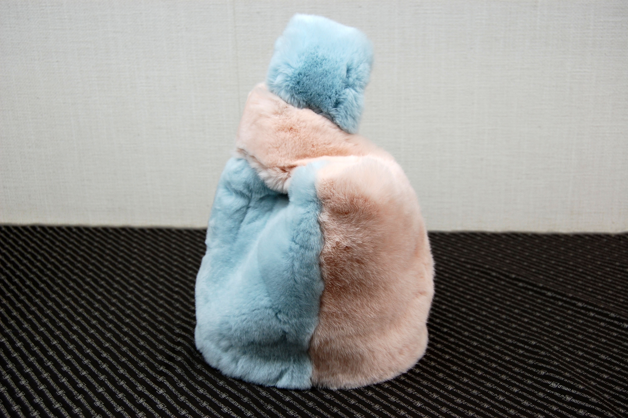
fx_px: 732
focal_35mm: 42
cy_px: 209
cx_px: 314
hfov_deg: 46.4
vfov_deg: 31.8
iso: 250
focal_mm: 28
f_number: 5.6
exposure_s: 1/125
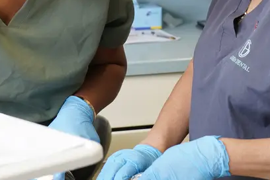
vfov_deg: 11.4
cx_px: 122
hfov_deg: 17.2
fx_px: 892
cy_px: -14
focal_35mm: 119
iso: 500
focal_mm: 54
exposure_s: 1/60
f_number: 5
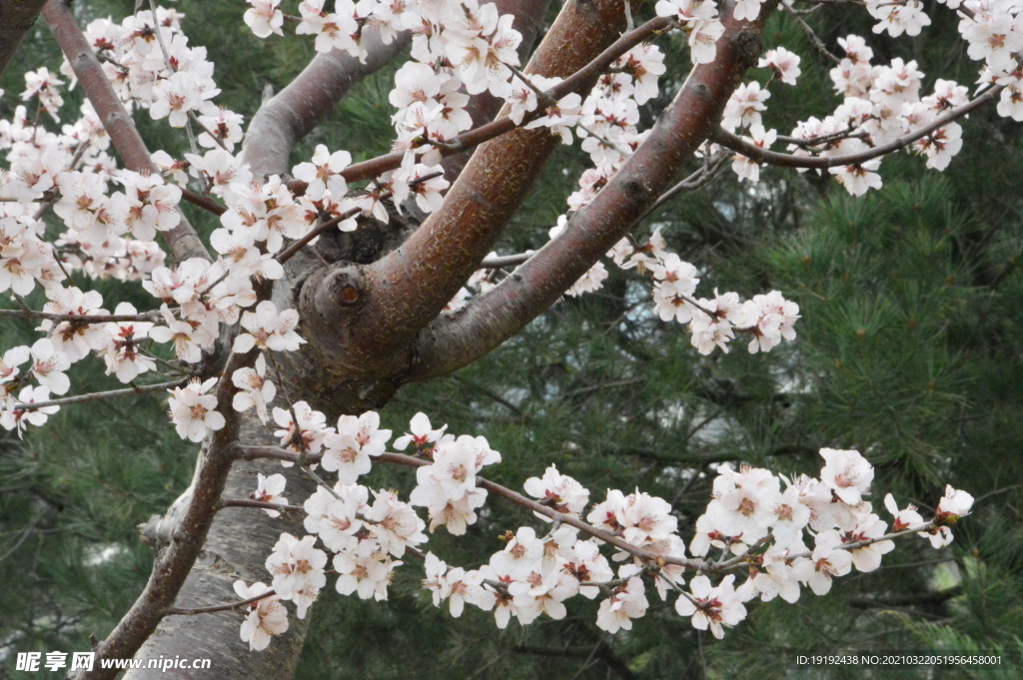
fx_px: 4472
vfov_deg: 8.7
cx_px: 512
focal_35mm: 158
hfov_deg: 13.1
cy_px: 340
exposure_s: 1/160
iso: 6400
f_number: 32
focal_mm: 105
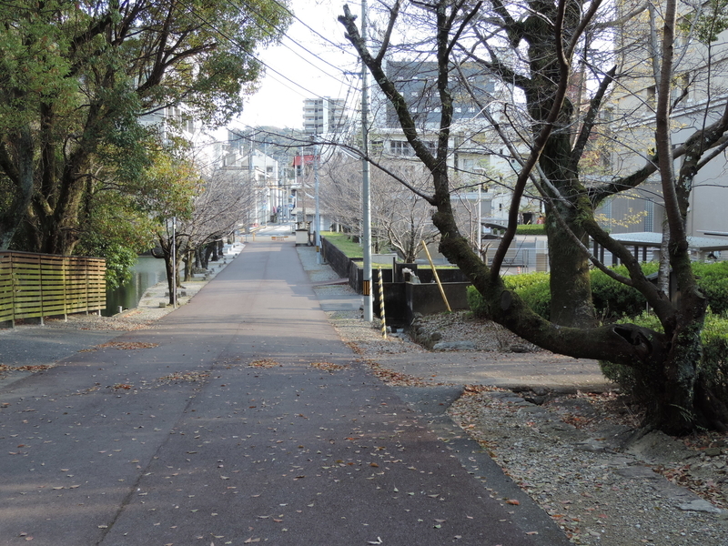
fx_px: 988
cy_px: 273
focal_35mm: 47
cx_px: 364
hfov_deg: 40.4
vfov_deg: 30.9
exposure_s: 1/80
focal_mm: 8.3
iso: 80
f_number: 3.5
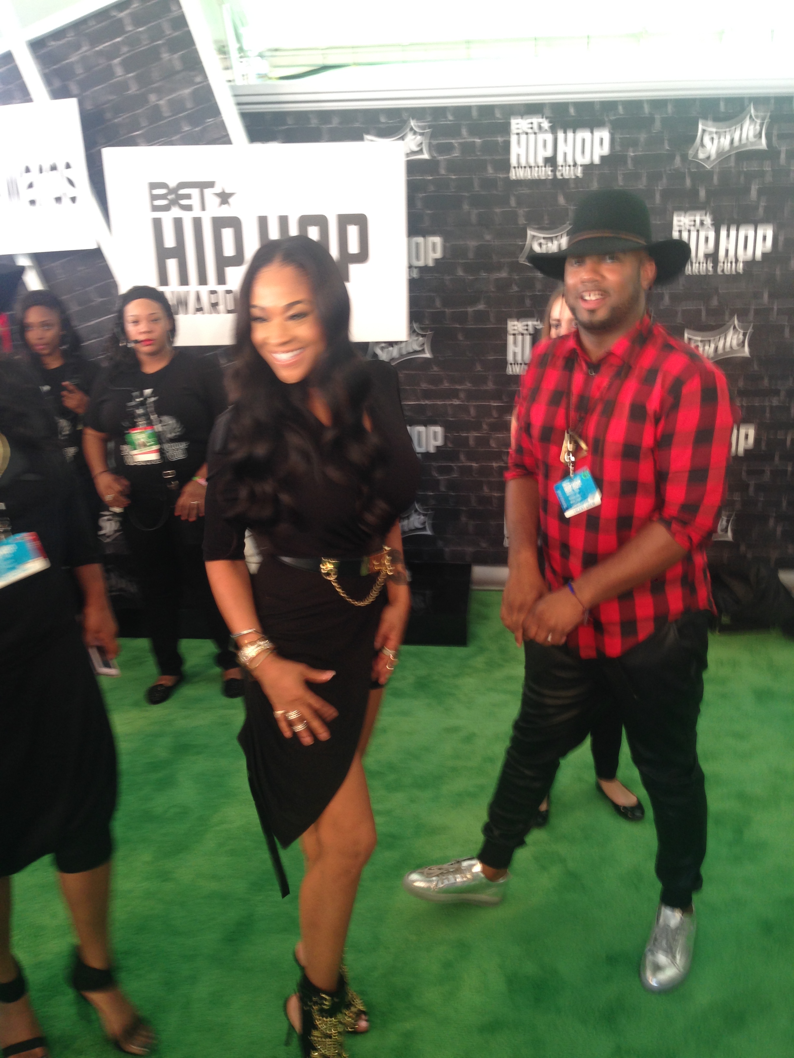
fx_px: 1009
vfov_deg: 55.4
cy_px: 529
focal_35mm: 33
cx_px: 397
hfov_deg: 42.9
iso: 50
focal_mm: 4.12
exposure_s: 1/24
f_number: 2.4
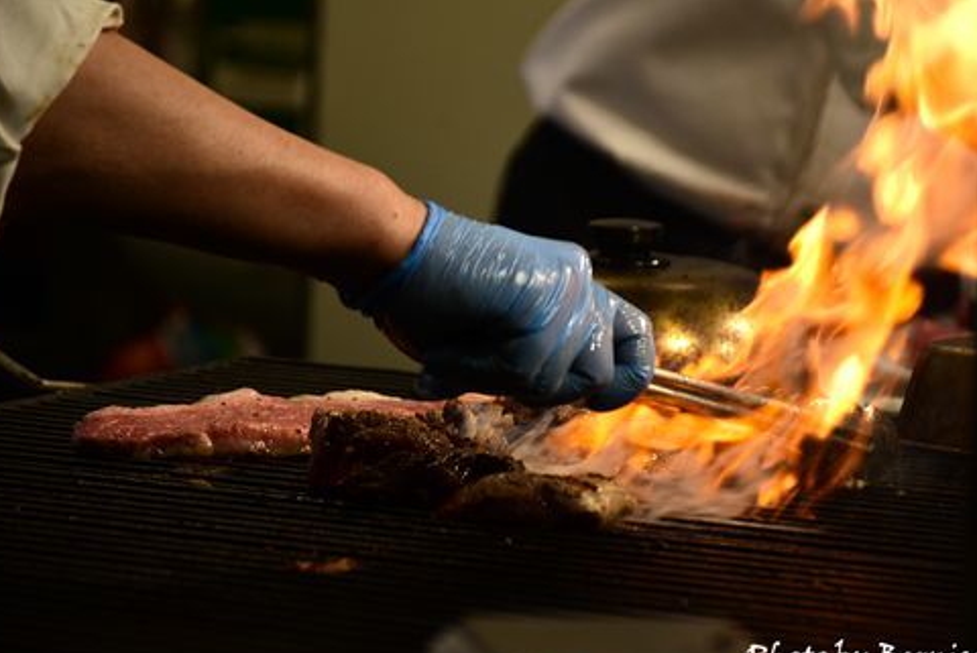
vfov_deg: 7.9
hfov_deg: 11.7
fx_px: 4754
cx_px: 480
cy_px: 338
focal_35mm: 175
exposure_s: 1/200
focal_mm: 112
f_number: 5.6
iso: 450
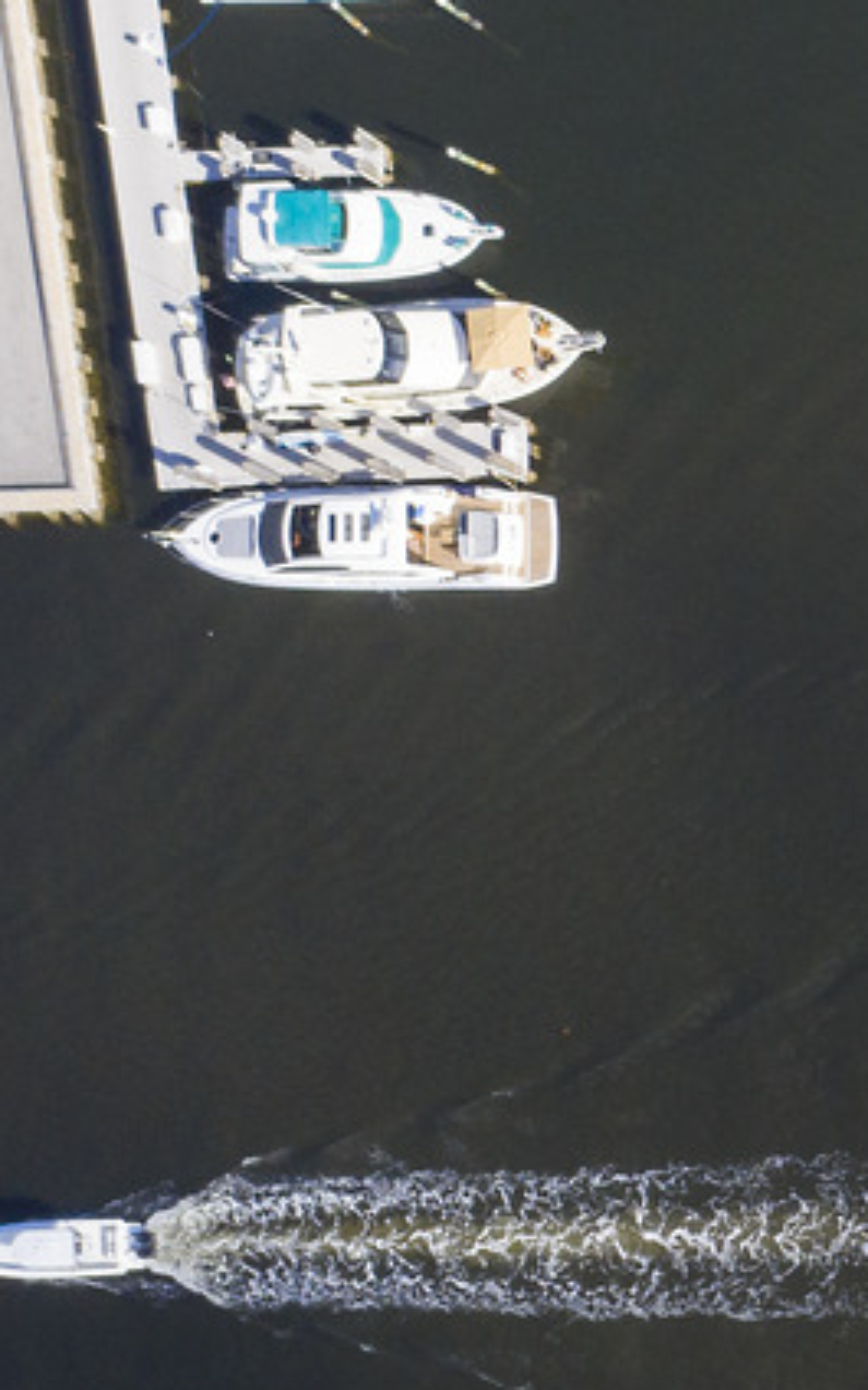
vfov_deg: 20.2
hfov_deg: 10.9
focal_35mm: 101
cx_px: 2132
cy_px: 1261
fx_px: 3823
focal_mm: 10.26
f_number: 5
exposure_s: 1/640
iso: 100
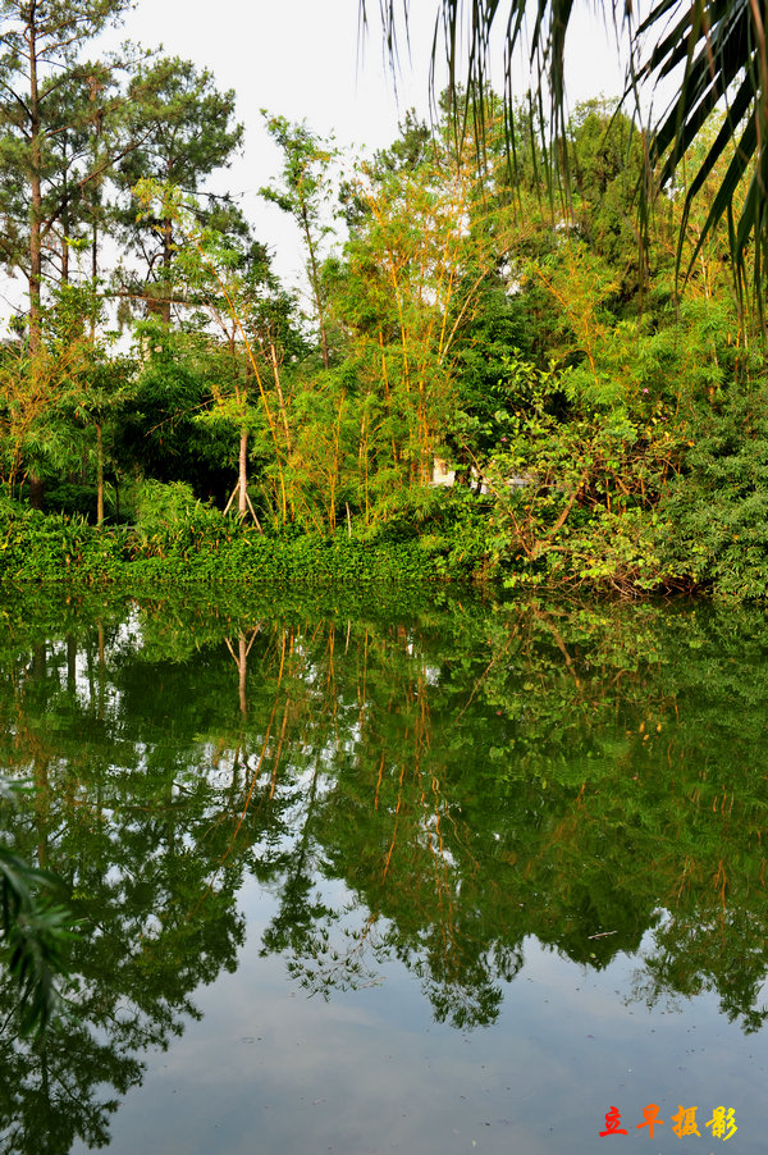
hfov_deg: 33.4
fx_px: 1282
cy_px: 578
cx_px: 384
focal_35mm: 40
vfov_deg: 48.5
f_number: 8
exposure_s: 1/60
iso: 200
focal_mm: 40
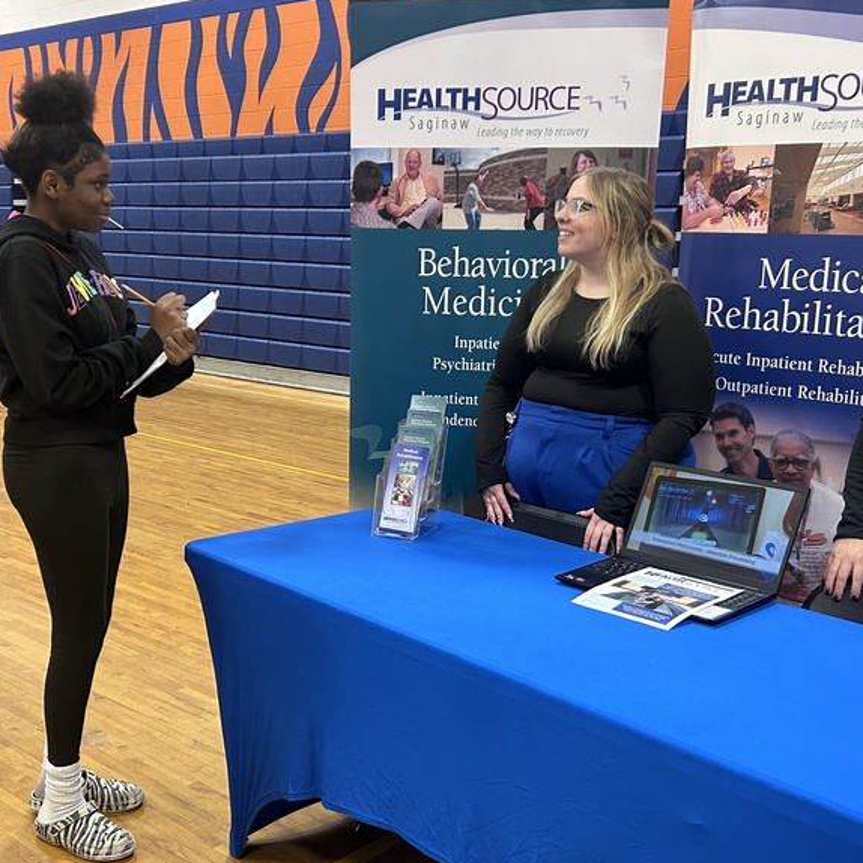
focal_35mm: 41
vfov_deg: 40.9
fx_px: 1156
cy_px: 465
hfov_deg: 40.8
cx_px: 370
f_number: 1.5
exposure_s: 1/60
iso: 200
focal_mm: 5.7
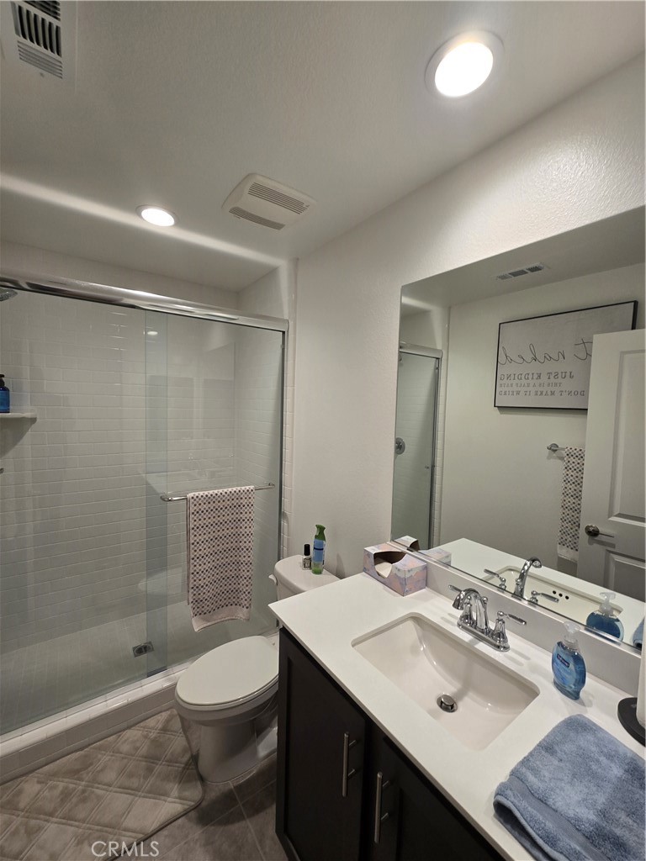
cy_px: 430
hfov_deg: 89.9
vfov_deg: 106.2
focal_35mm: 13
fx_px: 323
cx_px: 323
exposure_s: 1/60
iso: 50
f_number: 2.2
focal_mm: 2.2
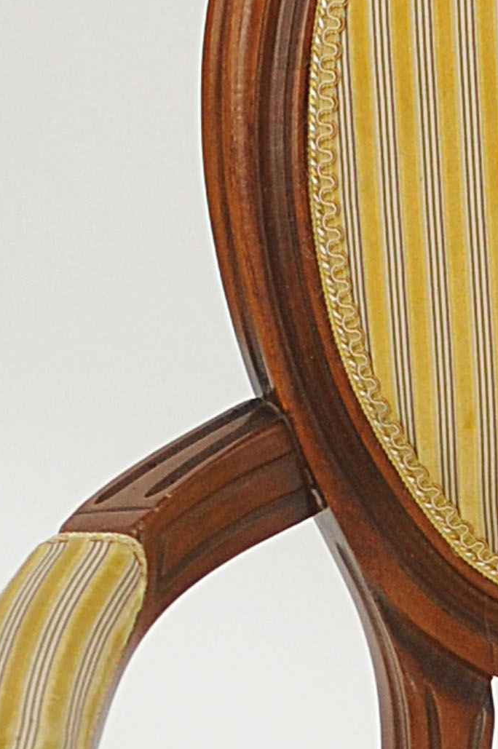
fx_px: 3119
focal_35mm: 150
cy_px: 1008
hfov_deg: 8.8
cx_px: 842
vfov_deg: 13.2
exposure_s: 1/200
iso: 320
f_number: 3.5
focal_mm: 24
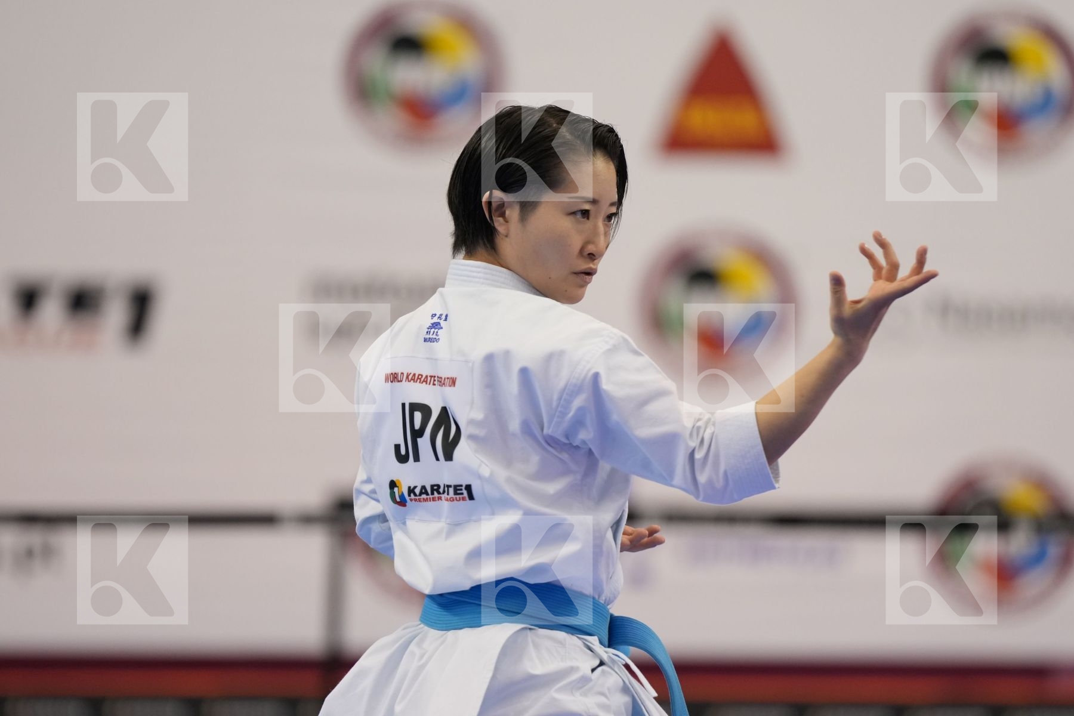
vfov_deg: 4.6
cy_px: 358
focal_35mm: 300
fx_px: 8949
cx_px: 537
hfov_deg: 6.9
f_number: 2.8
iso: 1250
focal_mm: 200
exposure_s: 1/500
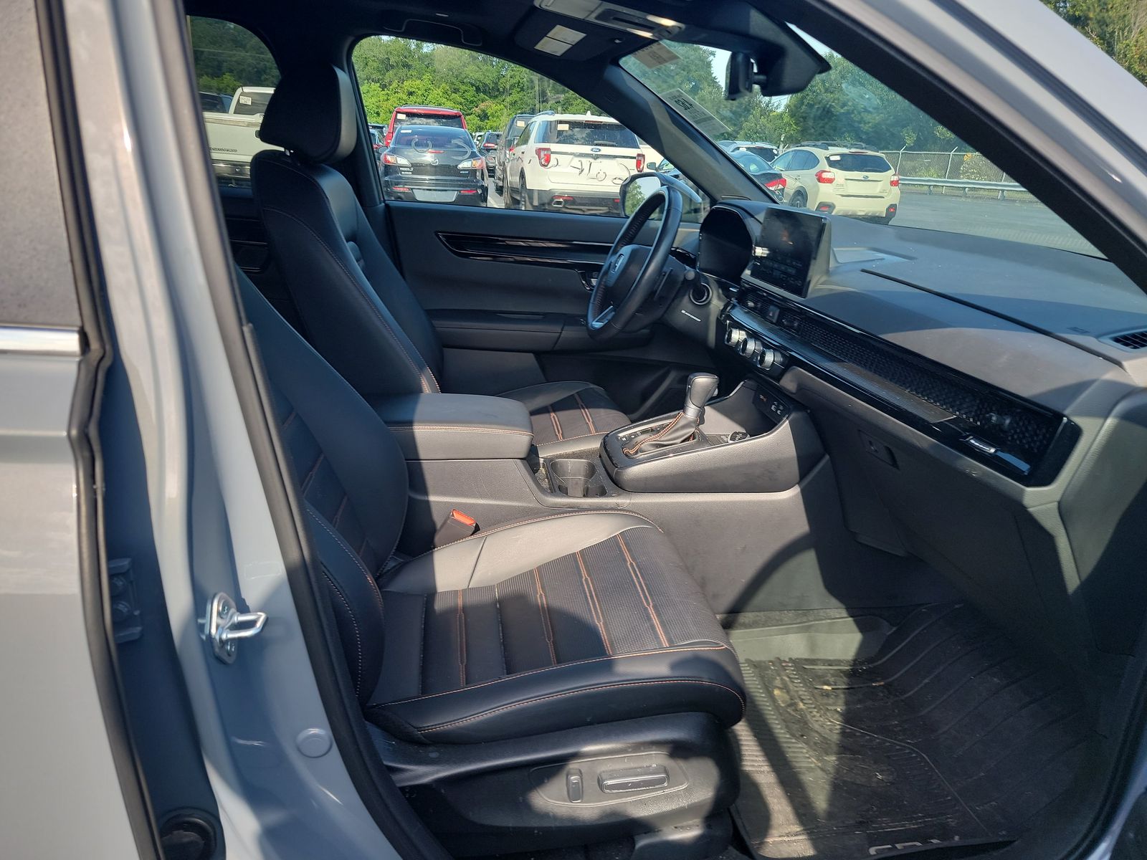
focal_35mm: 24
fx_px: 795
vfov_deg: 56.8
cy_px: 430
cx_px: 574
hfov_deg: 71.6
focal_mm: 6.7
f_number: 1.8
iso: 50
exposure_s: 1/213
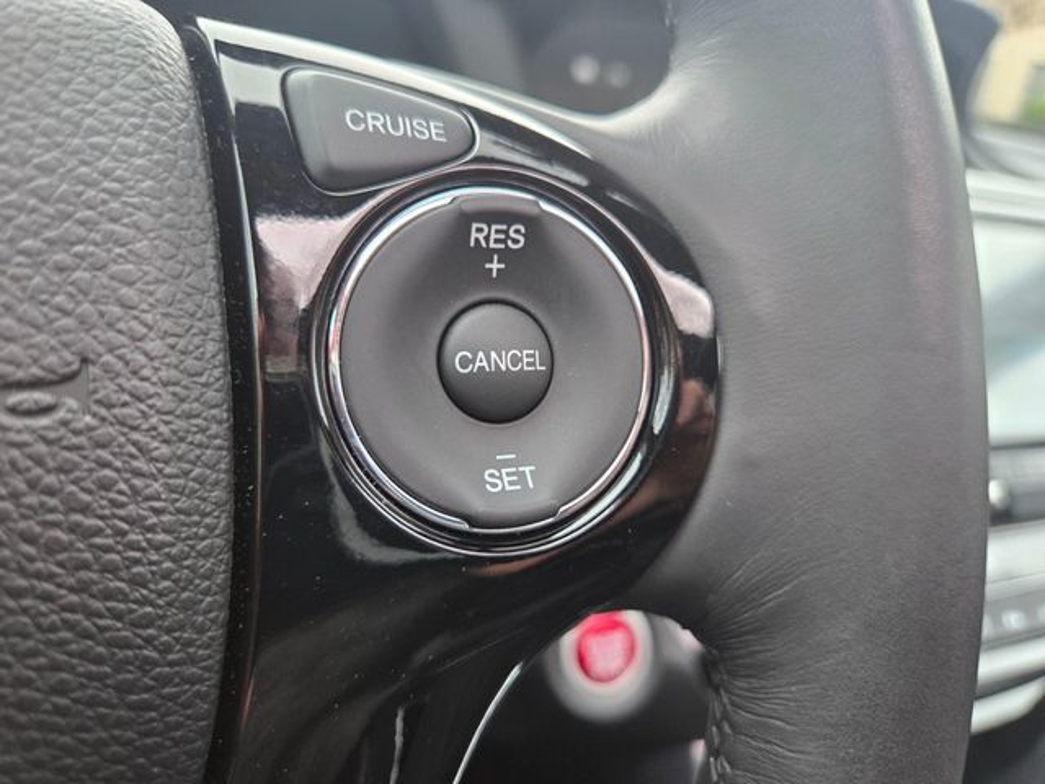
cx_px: 522
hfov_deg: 73.9
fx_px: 694
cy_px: 392
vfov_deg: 58.9
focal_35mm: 23
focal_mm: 5.4
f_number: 1.8
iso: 200
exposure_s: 1/180
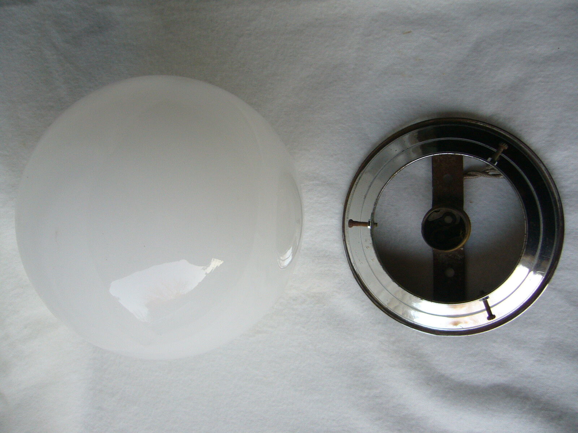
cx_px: 289
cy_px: 216
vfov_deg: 40.7
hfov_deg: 52.6
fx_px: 584
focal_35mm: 35
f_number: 2.8
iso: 80
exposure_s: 1/30
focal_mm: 5.8
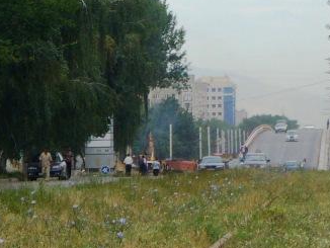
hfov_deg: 4.6
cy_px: 60
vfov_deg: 3.4
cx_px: 433
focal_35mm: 433
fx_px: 4131
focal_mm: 22.7
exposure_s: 1/250
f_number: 3.8
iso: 80
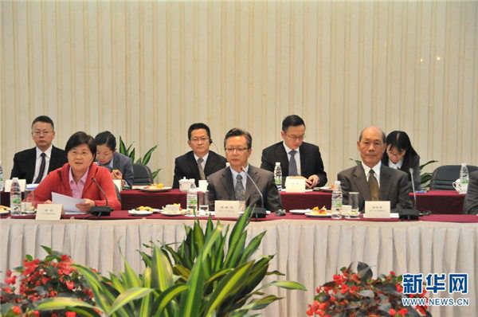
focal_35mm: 93
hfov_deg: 21.9
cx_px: 239
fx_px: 1233
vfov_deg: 14.7
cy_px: 158
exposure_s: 1/60
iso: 1800
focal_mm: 62
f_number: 4.8
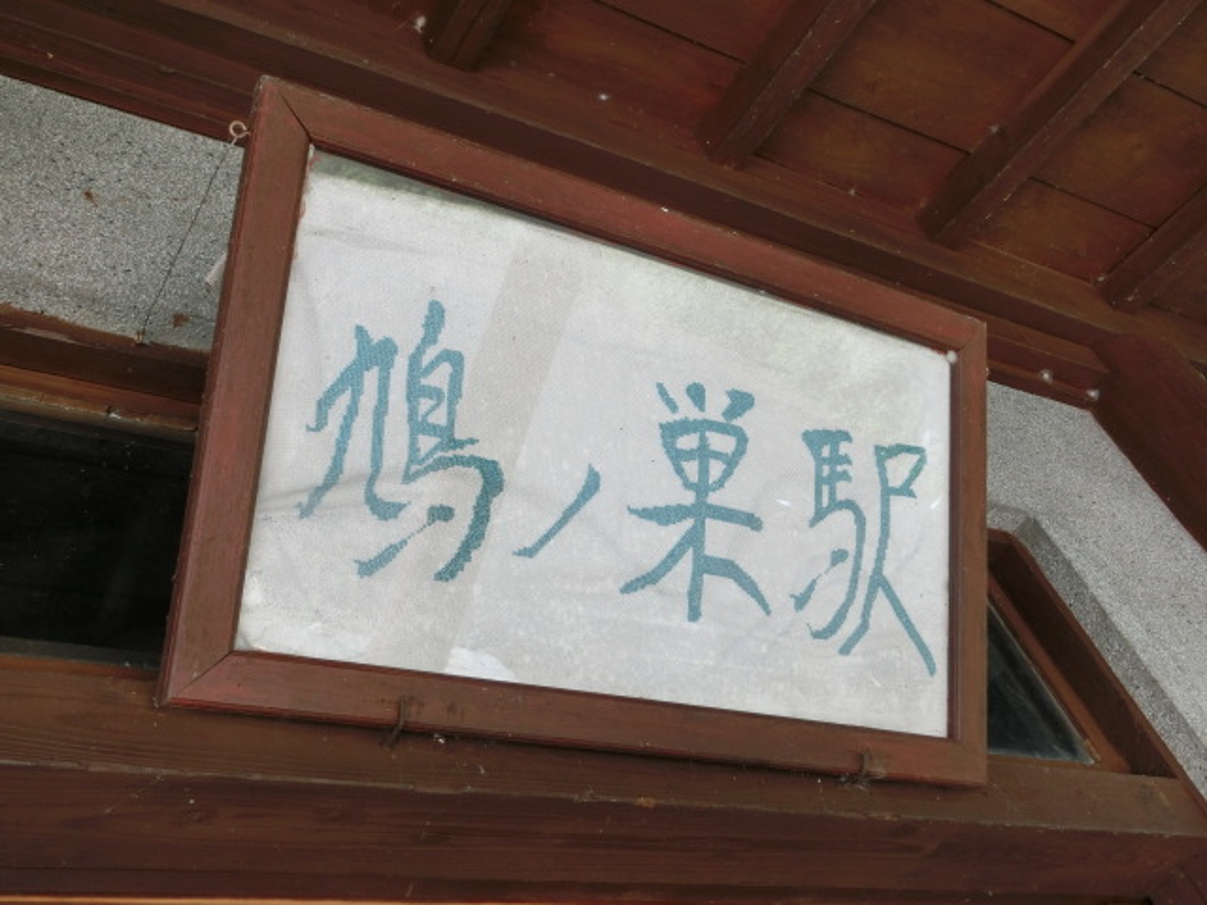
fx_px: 1360
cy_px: 452
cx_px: 604
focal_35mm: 39
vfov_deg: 36.8
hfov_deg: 47.9
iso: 100
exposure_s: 1/125
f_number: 4.1
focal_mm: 6.9
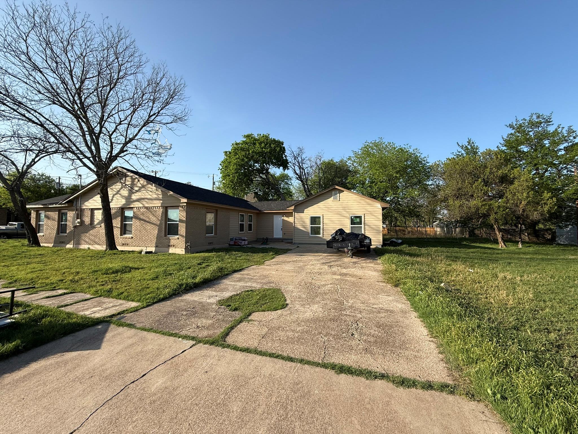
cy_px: 217
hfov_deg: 102.1
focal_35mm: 14
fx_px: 234
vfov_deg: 85.7
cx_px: 289
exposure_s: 1/1145
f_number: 2.2
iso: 50
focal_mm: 2.22
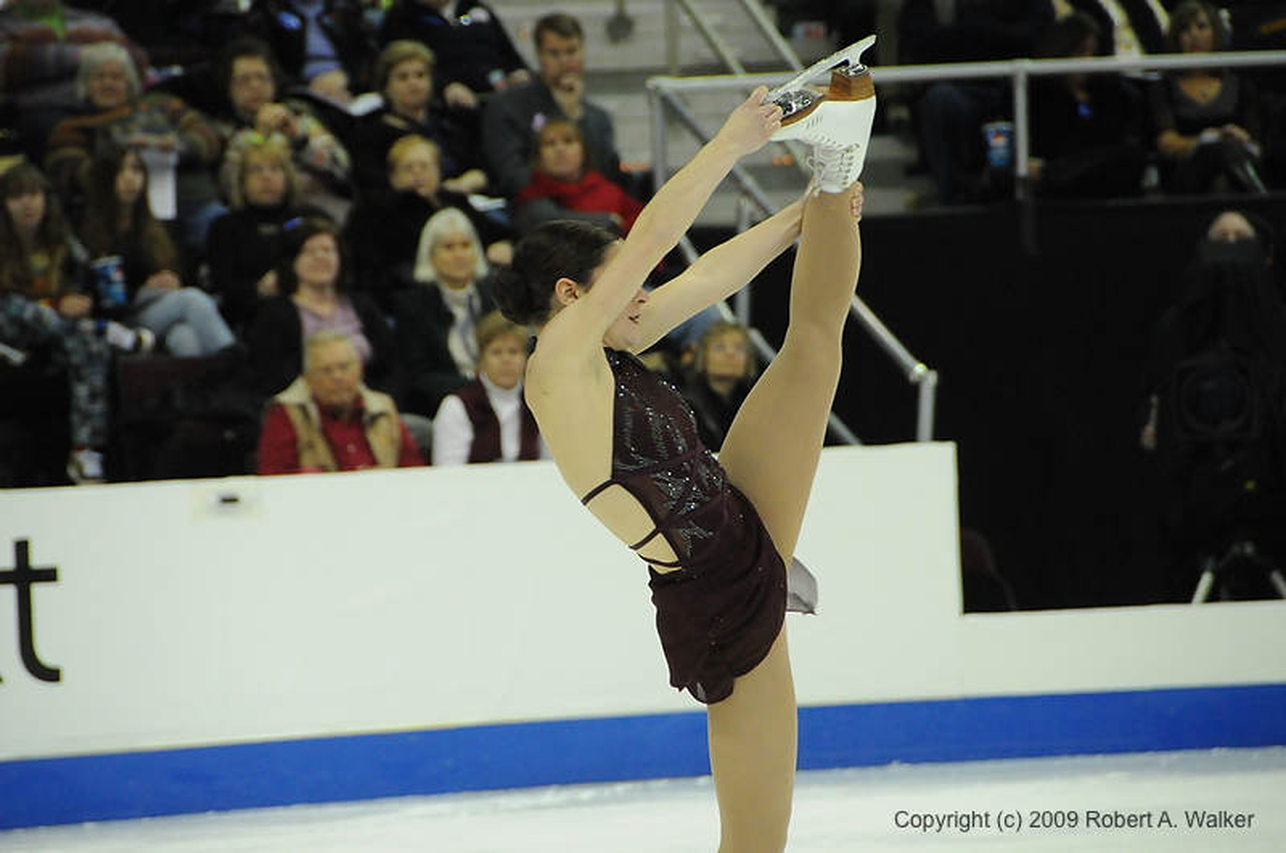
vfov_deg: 4.6
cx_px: 643
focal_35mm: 300
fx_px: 10701
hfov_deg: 6.9
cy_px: 426
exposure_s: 1/800
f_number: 5.6
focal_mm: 200
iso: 3200
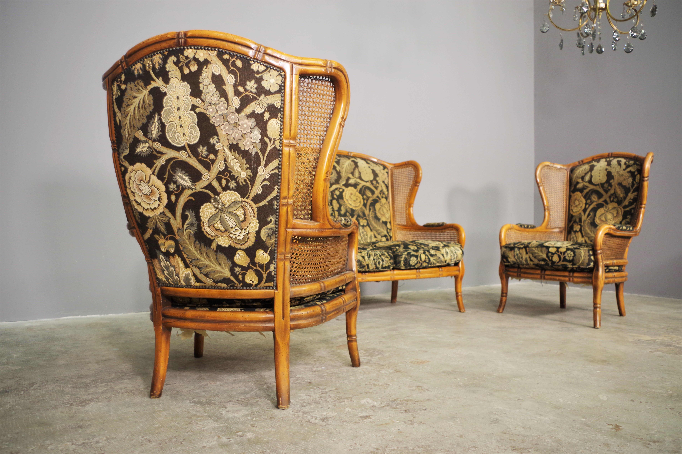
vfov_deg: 43.6
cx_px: 341
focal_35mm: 30
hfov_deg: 61.9
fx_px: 568
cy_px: 227
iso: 800
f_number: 4
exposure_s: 1/60
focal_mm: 20
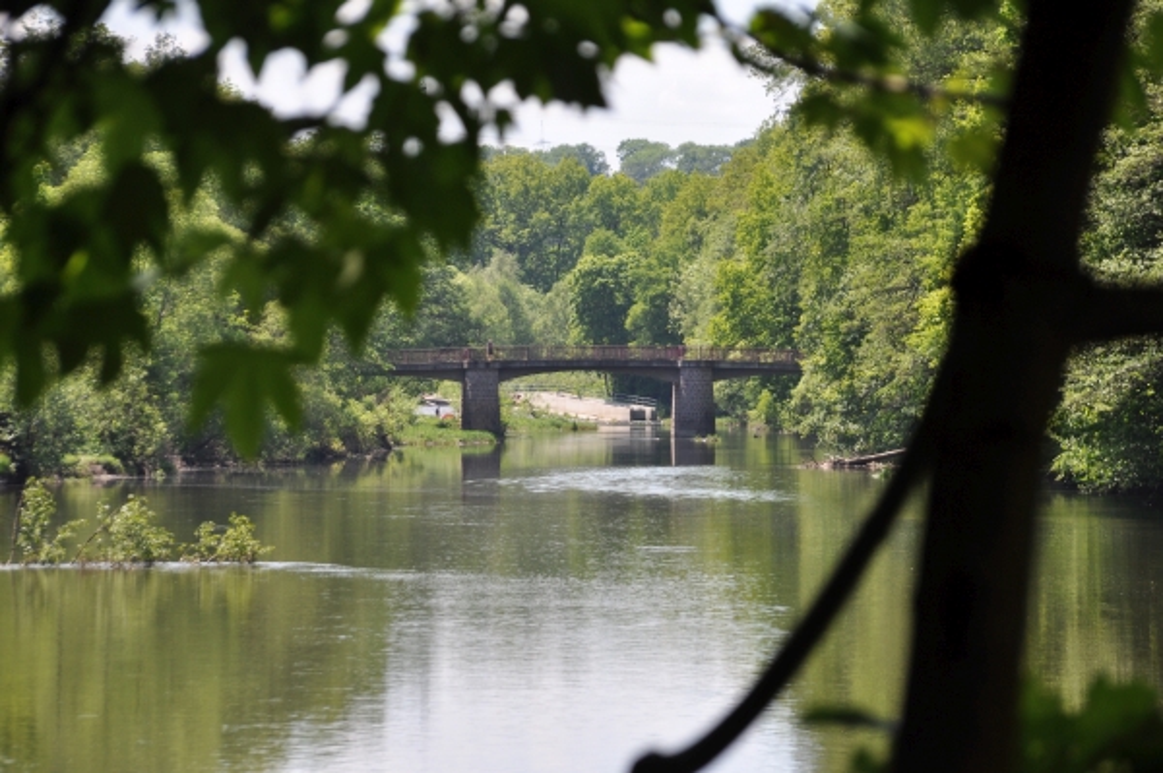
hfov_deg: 11.0
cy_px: 386
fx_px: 6052
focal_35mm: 188
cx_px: 582
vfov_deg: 7.3
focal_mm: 125
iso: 200
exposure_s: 1/500
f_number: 5.6
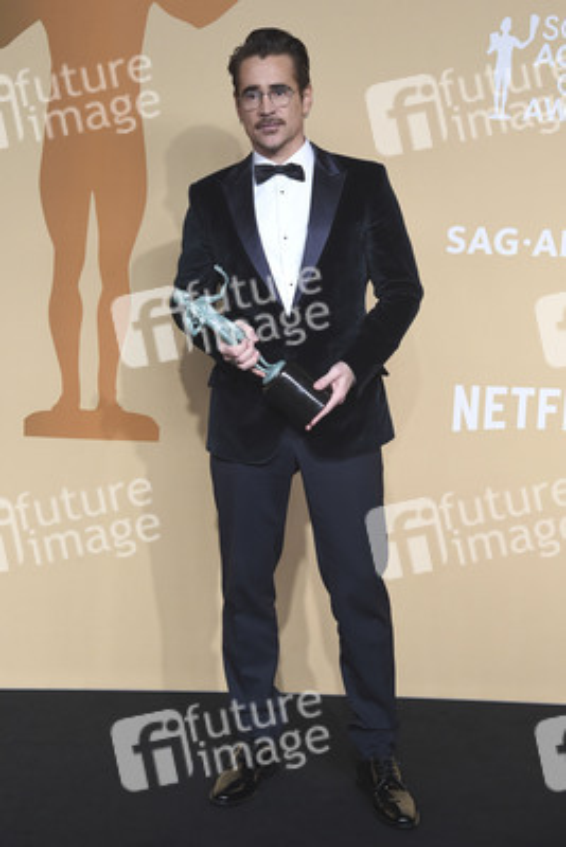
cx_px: 283
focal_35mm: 62
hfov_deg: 21.9
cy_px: 424
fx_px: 1461
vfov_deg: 32.4
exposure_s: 1/250
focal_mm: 62
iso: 2000
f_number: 6.3
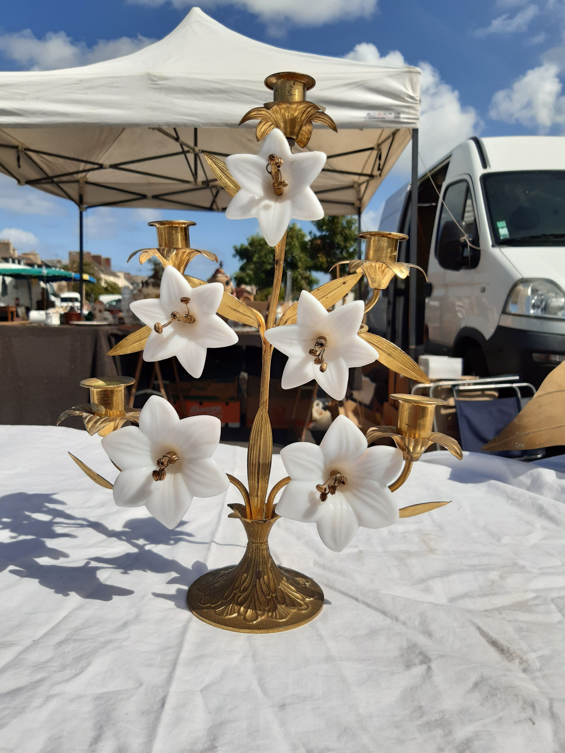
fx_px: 566
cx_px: 282
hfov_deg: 53.1
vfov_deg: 67.3
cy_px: 376
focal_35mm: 26
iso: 40
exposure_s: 1/5587
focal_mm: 3.92
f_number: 1.7
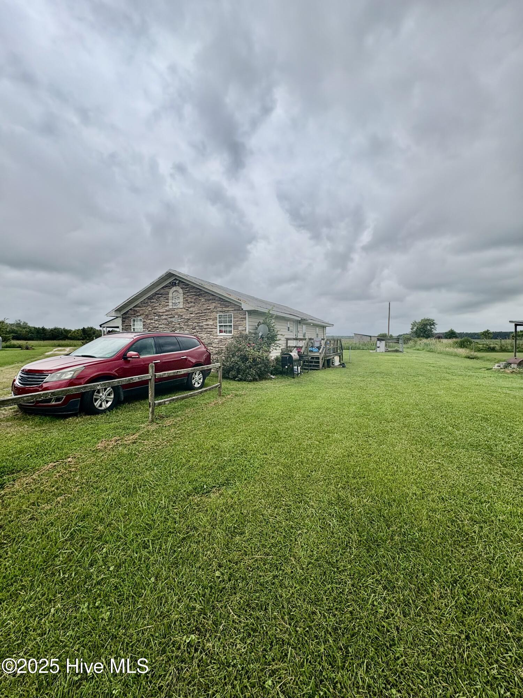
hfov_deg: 85.7
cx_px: 262
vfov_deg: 102.1
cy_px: 349
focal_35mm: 14
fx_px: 282
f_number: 2.2
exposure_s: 1/1709
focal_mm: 2.22
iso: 40
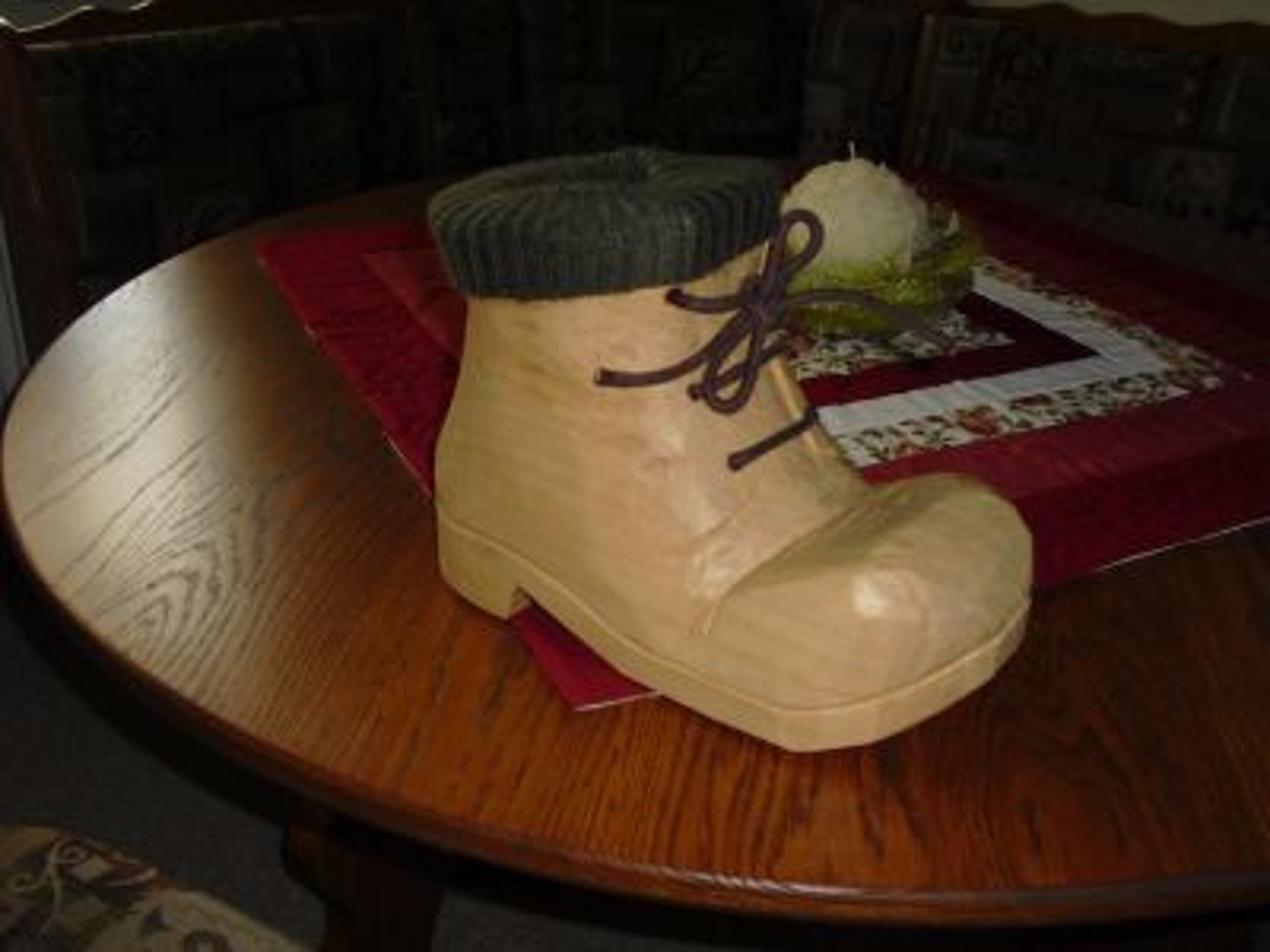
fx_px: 1321
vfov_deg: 39.7
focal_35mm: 36
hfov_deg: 51.4
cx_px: 635
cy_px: 476
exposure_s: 1/60
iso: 100
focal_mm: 6.3
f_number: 3.1
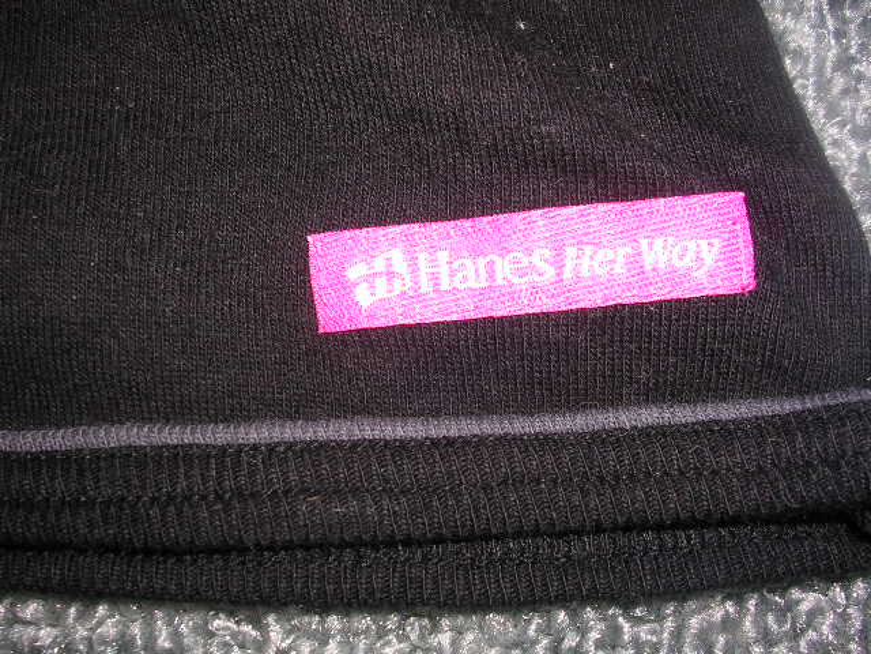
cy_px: 327
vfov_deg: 37.7
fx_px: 956
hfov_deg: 49.0
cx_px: 436
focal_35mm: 38
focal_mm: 5.8
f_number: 5.6
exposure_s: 1/60.1
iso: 50
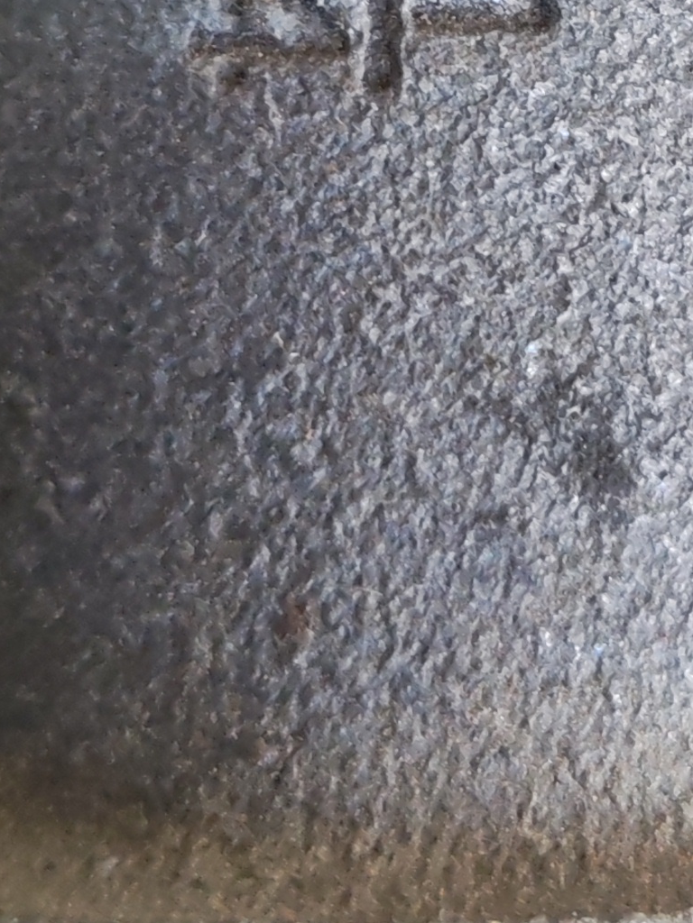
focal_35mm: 108
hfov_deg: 13.5
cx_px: 734
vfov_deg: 17.6
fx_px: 2883
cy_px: -103
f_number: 1.9
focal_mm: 6.12
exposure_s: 1/100
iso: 1250
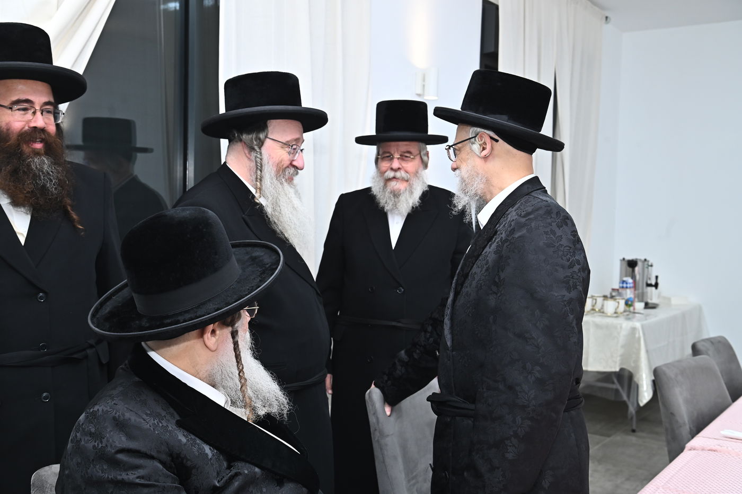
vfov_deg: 30.5
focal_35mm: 44
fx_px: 906
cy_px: 247
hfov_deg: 44.5
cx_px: 371
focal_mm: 44
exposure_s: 1/200
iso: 1250
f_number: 7.1
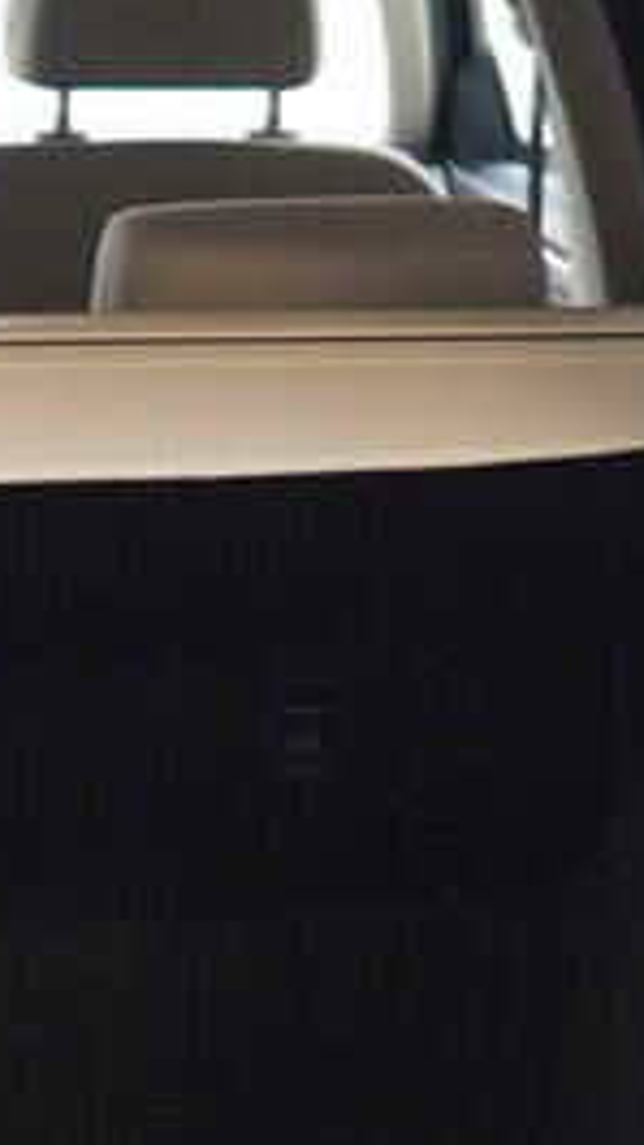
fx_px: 4434
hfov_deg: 8.1
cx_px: -406
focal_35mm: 146
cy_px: 1117
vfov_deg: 14.5
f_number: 2.8
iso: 320
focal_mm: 24
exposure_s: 1/40
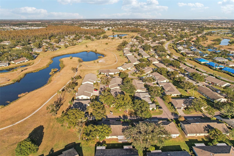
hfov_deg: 78.6
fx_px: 143
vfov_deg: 57.2
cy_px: 78
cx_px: 117
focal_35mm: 22
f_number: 2.8
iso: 150
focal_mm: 8.4
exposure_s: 1/640
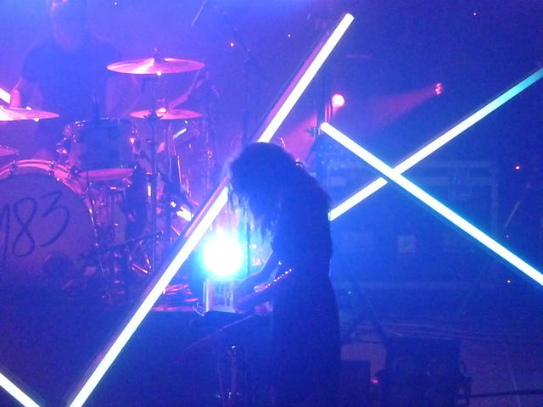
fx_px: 6024
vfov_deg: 3.9
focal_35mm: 384
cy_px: 204
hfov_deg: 5.2
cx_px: 272
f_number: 5.9
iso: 3200
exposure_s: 1/40
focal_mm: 68.8
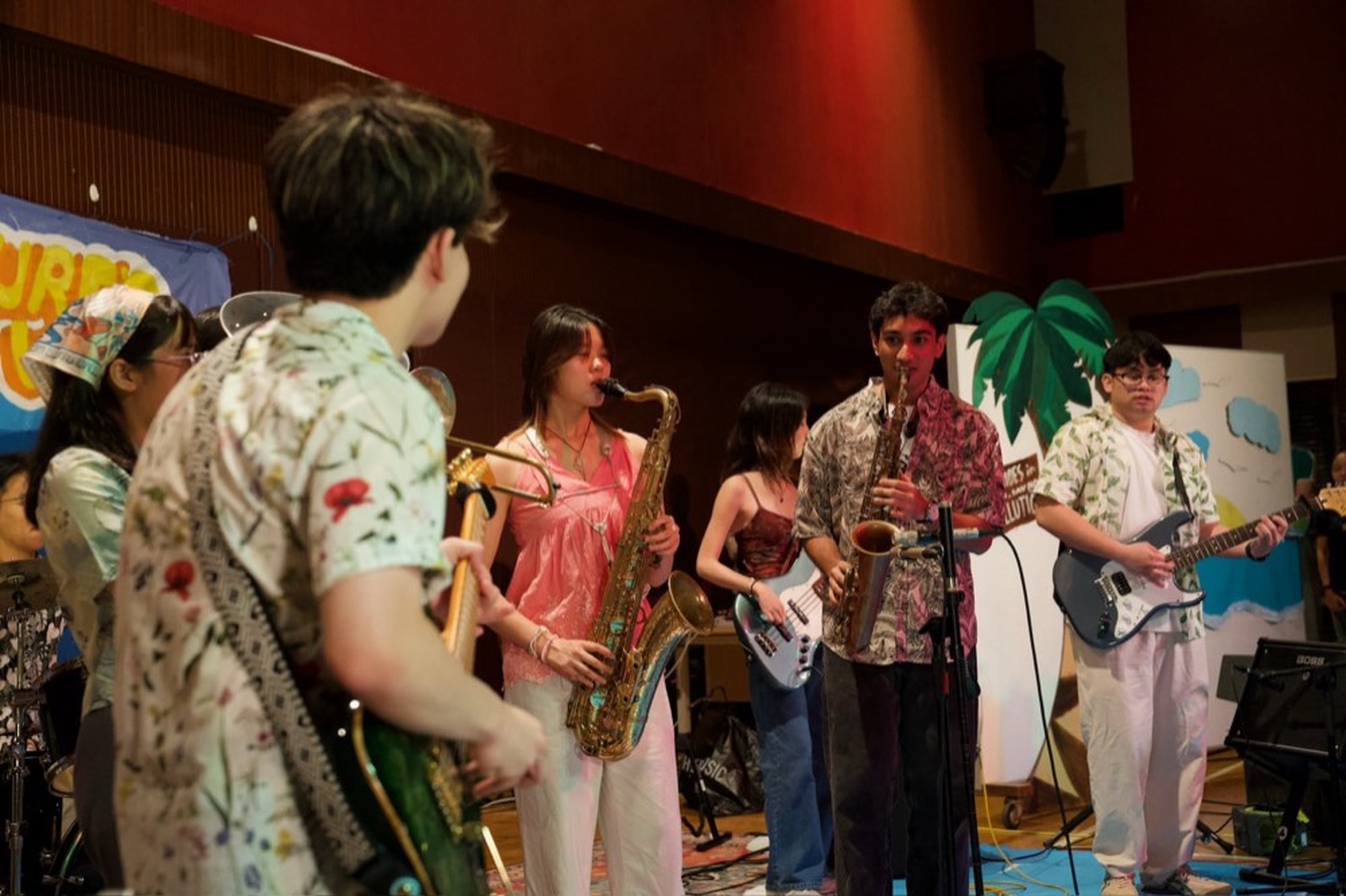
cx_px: 673
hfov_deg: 41.9
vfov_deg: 28.6
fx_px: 1757
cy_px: 448
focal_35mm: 47
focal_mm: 47
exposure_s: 1/160
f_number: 4
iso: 8000
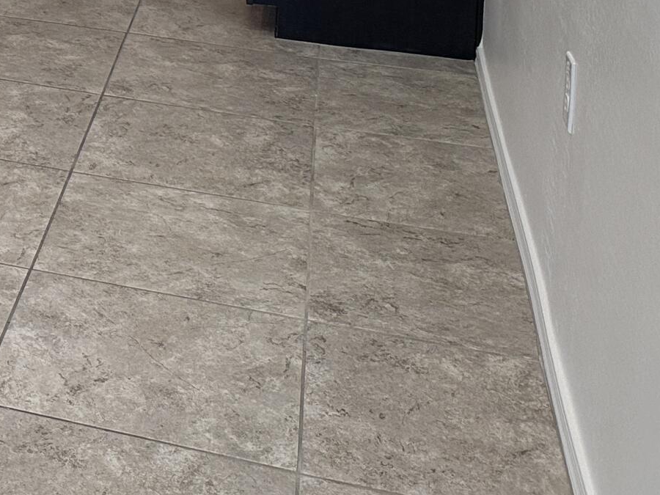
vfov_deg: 16.4
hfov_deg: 20.8
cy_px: -307
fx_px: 1525
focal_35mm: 80
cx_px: -327
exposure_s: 1/230
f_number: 1.78
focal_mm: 6.76
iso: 160
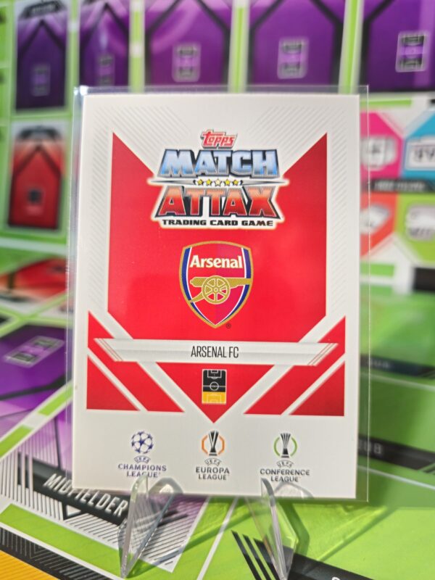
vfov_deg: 73.9
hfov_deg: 58.9
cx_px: 218
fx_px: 385
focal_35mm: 23
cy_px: 290
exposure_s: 1/30
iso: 500
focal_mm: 5.4
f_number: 1.8
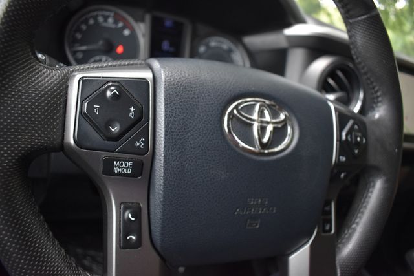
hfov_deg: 67.4
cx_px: 207
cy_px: 138
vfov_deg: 48.0
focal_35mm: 27
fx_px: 311
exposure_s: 1/160
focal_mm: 18
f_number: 3.5
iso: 800
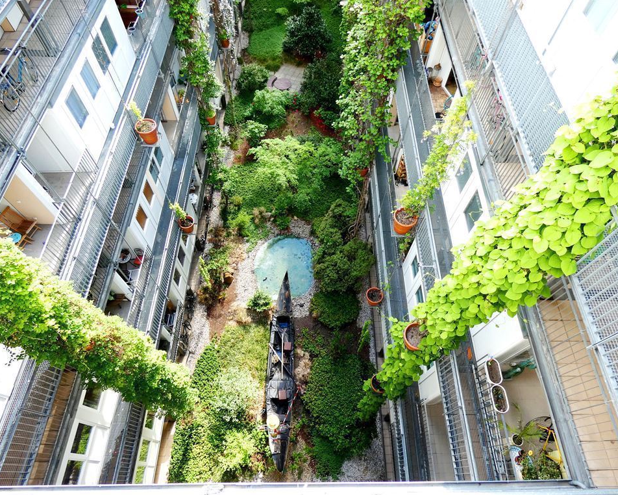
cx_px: 308
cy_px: 248
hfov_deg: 77.6
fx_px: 384
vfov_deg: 65.5
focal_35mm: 21
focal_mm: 3.6
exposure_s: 1/100
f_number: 3.5
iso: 80
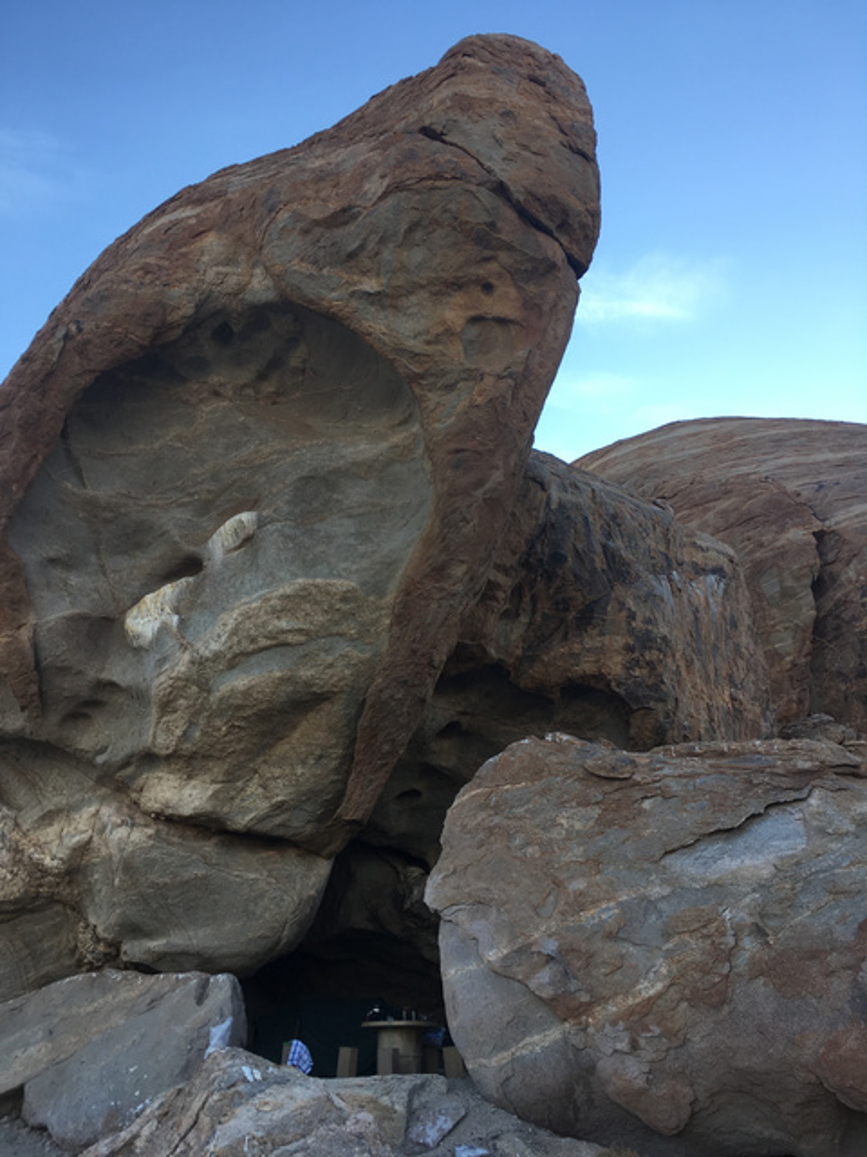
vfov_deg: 61.7
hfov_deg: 48.2
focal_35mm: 29
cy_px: 578
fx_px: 968
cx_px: 434
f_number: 2.2
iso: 25
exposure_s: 1/381
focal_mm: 4.15
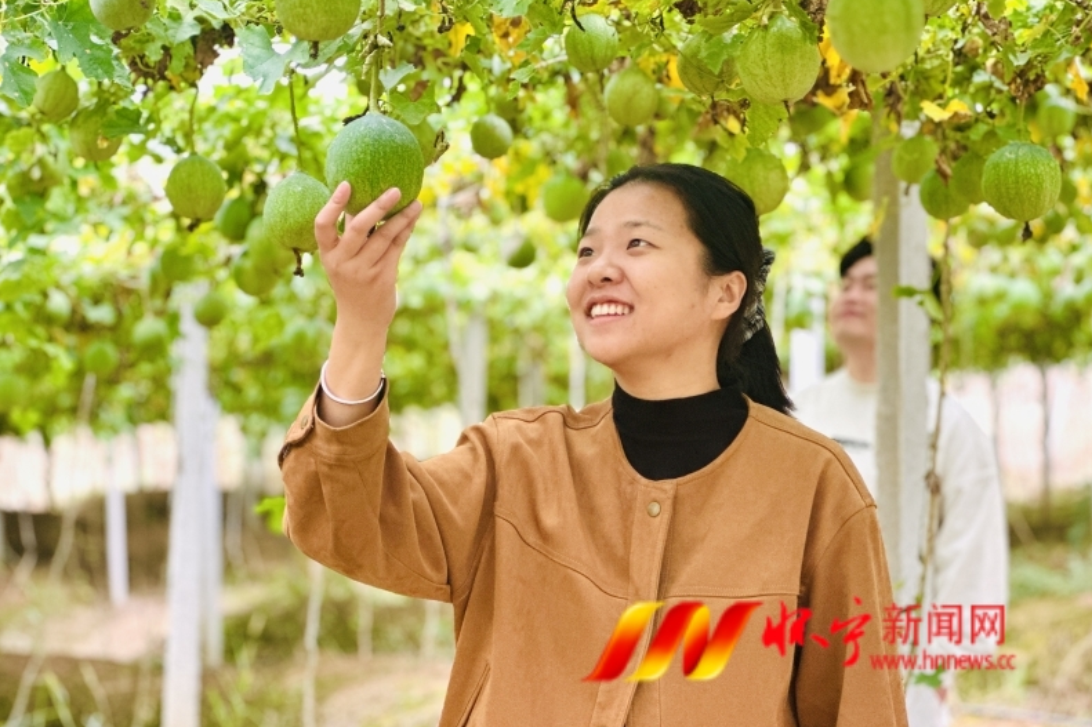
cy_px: 321
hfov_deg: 25.1
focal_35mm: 81
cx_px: 549
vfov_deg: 16.8
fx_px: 2456
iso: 250
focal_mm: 9
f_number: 2.8
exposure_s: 1/90
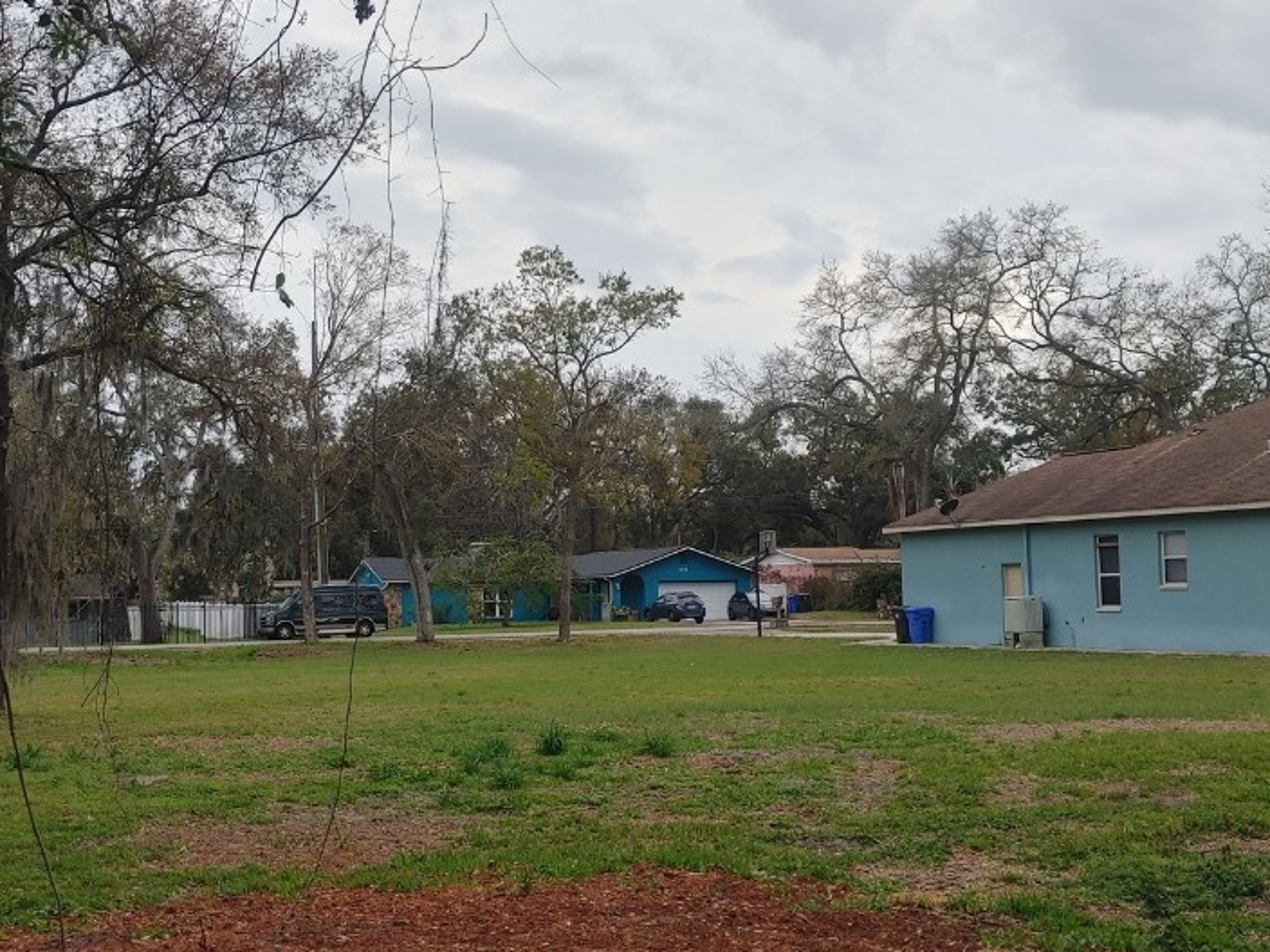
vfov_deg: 30.3
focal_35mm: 48
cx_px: 525
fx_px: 1761
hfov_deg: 39.5
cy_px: 485
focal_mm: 5.58
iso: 50
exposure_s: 1/299
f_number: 1.8
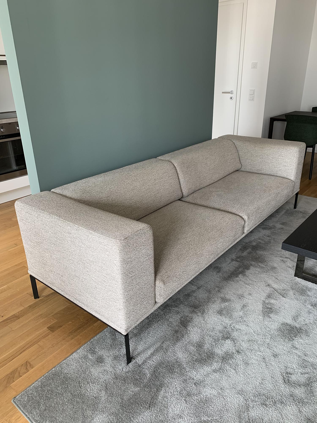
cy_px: 212
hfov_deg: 53.1
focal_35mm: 26
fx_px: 317
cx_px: 158
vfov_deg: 67.3
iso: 100
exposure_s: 1/72
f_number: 1.8
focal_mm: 4.25
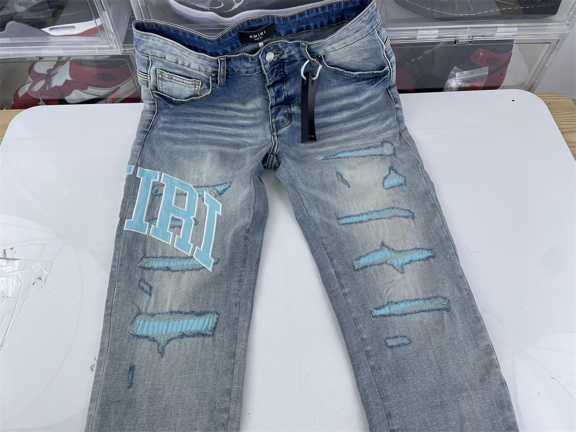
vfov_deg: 53.1
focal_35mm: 26
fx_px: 433
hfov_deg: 67.3
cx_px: 288
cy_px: 216
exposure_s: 1/325
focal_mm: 4.2
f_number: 1.6
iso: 32
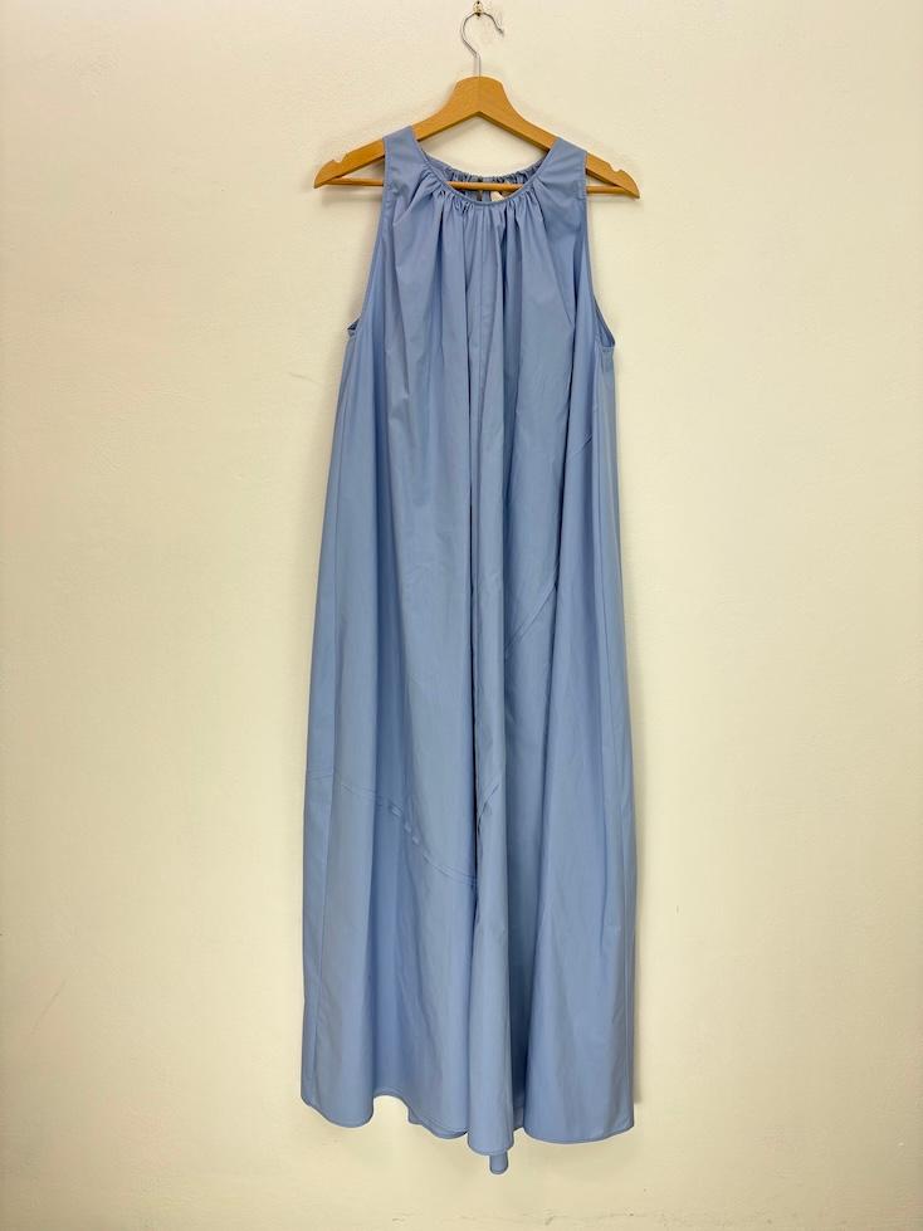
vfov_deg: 67.3
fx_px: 925
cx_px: 462
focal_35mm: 26
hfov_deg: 53.1
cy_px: 616
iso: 50
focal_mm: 5.96
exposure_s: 1/100
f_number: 1.6
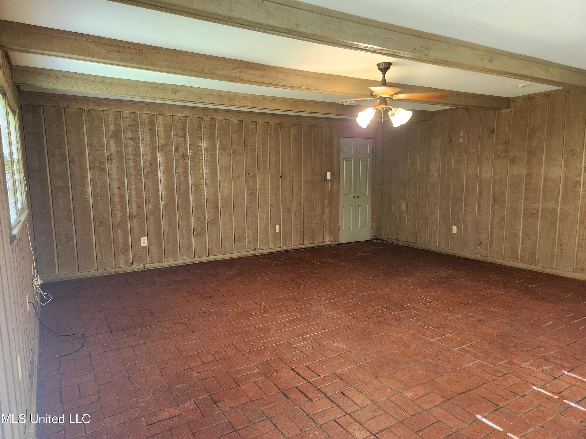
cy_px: 220
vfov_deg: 58.9
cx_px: 293
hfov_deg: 73.9
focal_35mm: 23
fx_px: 389
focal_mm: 5.4
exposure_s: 1/60.2
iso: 640
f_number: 1.8
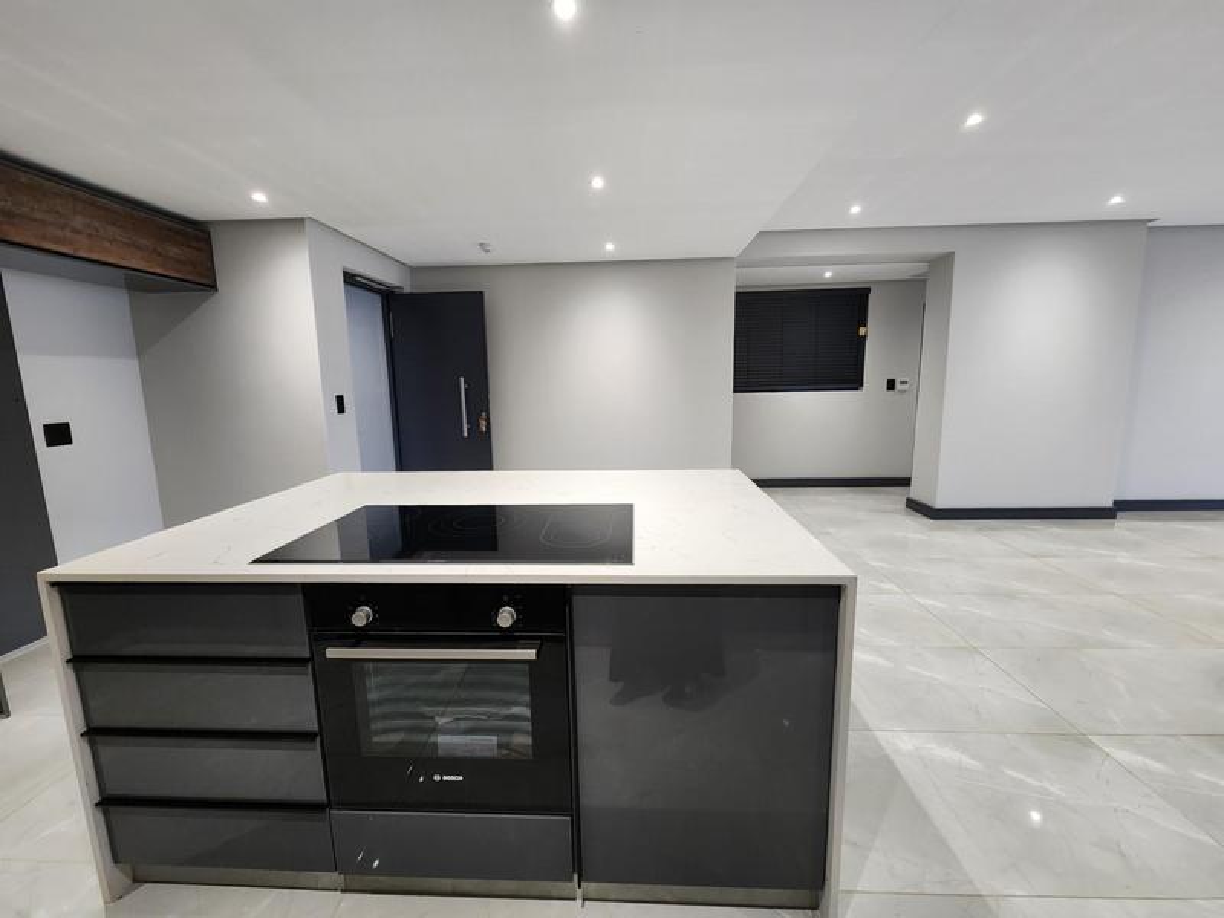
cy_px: 459
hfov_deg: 106.2
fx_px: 460
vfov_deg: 89.9
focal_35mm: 13
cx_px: 612
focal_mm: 2.2
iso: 200
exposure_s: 1/50
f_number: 2.2
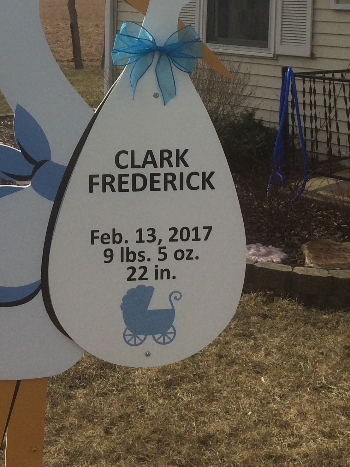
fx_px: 863
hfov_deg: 22.7
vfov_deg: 29.2
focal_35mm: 64
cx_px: 79
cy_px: 56
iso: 32
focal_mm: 4.15
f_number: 2.2
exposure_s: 1/3731
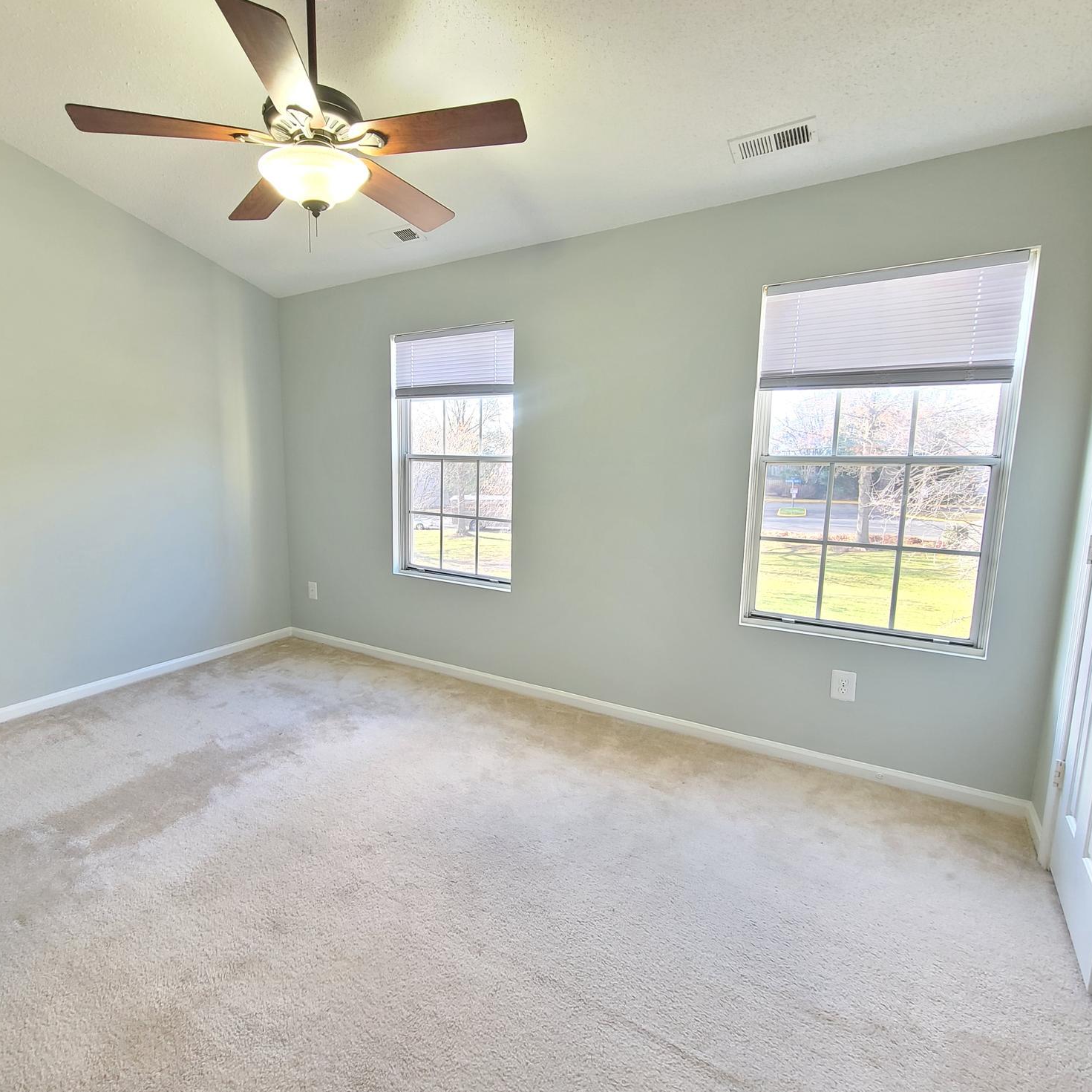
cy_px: 545
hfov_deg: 86.7
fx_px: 571
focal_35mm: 16
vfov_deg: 87.4
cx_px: 459
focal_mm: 2.2
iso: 250
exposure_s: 1/60
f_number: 2.2
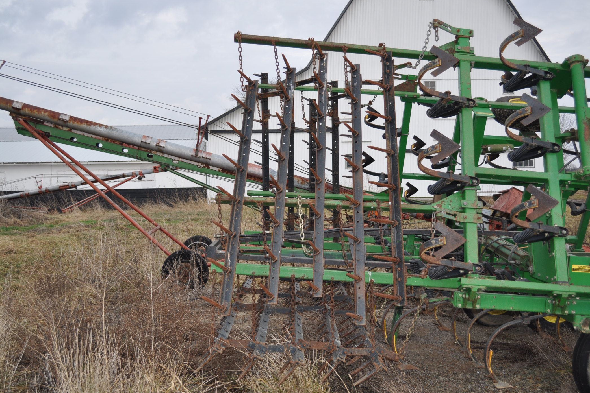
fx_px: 656
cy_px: 198
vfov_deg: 33.4
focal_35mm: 40
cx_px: 298
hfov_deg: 48.5
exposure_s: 1/200
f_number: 4.2
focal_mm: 26
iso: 200
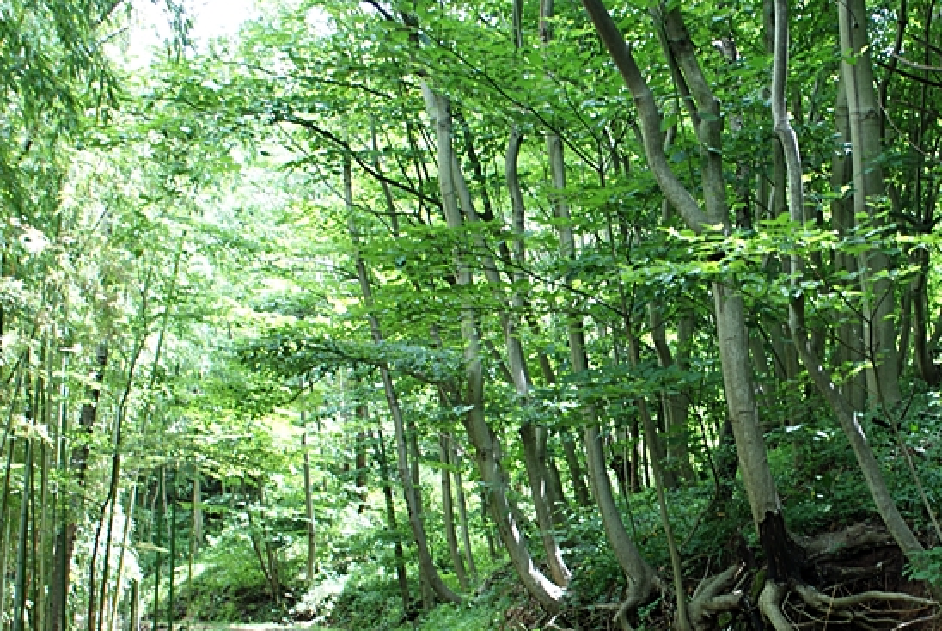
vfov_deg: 21.2
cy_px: 456
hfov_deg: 30.6
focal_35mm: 64
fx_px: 1677
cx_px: 763
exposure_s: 1/15
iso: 100
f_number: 4.5
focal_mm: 26
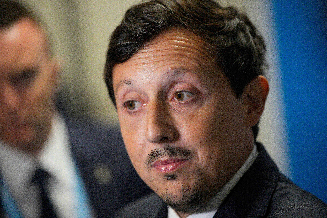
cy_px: 109
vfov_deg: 9.7
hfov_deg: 14.5
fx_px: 1290
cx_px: 164
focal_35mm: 142
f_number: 2.8
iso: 5000
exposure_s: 1/800
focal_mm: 142
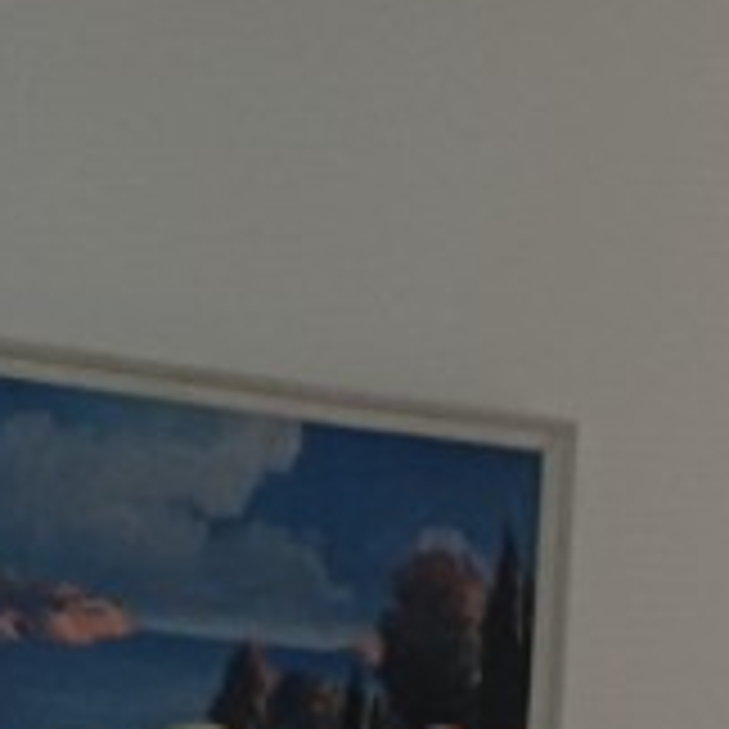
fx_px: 3336
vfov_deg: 10.9
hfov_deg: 12.4
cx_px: 554
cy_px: 1660
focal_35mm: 140
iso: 400
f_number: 1.8
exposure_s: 1/25
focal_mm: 4.65
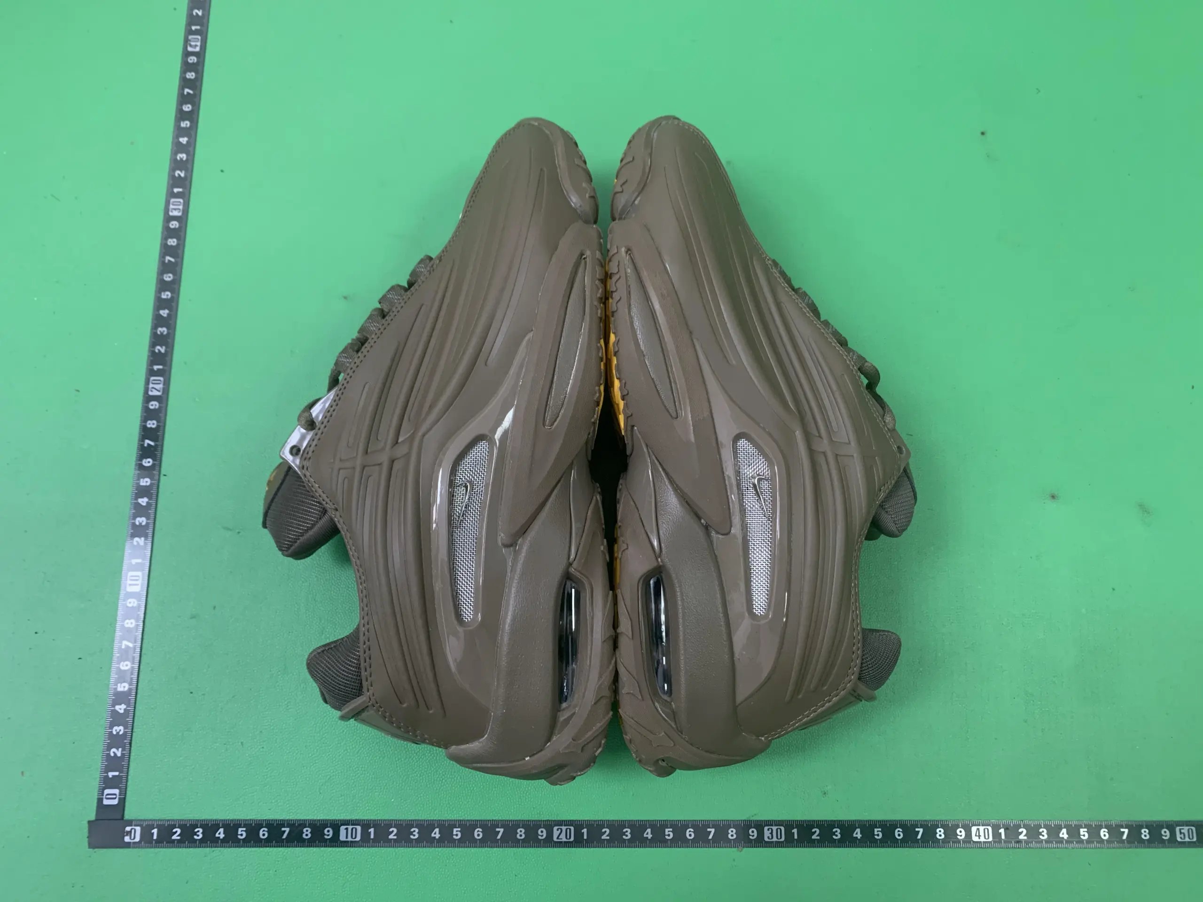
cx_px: 602
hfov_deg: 67.3
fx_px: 904
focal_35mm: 26
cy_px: 451
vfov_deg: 53.1
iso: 200
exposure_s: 1/60
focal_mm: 4.25
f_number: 1.8
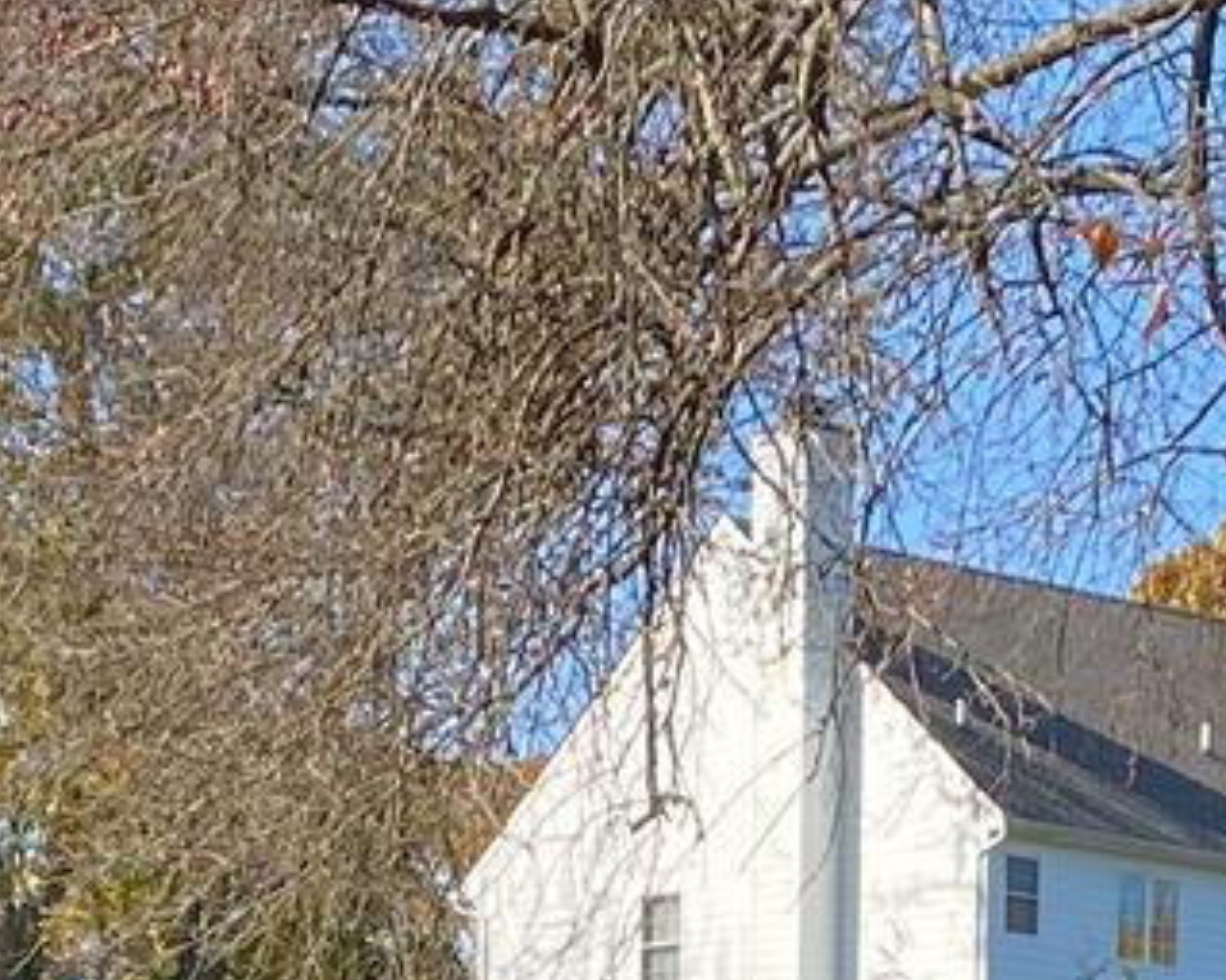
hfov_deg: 11.8
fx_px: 5913
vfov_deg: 9.1
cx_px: 1007
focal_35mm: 163
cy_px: 1776
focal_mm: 4.25
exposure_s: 1/949
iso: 32
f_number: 1.8
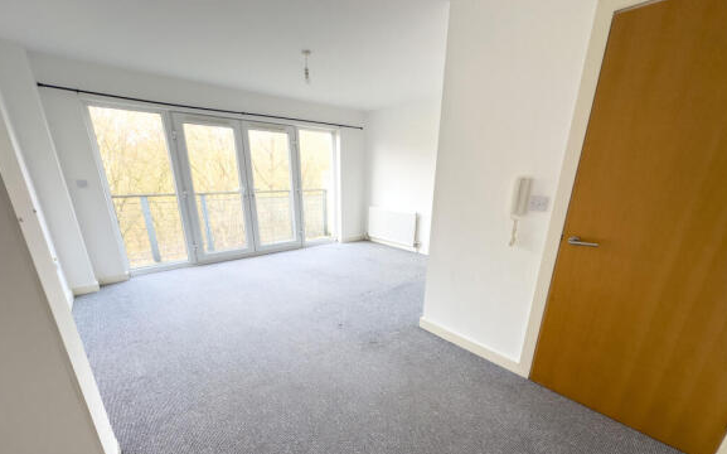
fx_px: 297
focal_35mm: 15
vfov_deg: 73.8
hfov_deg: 101.5
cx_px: 364
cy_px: 274
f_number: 2.2
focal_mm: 2.22
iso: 80
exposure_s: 1/100
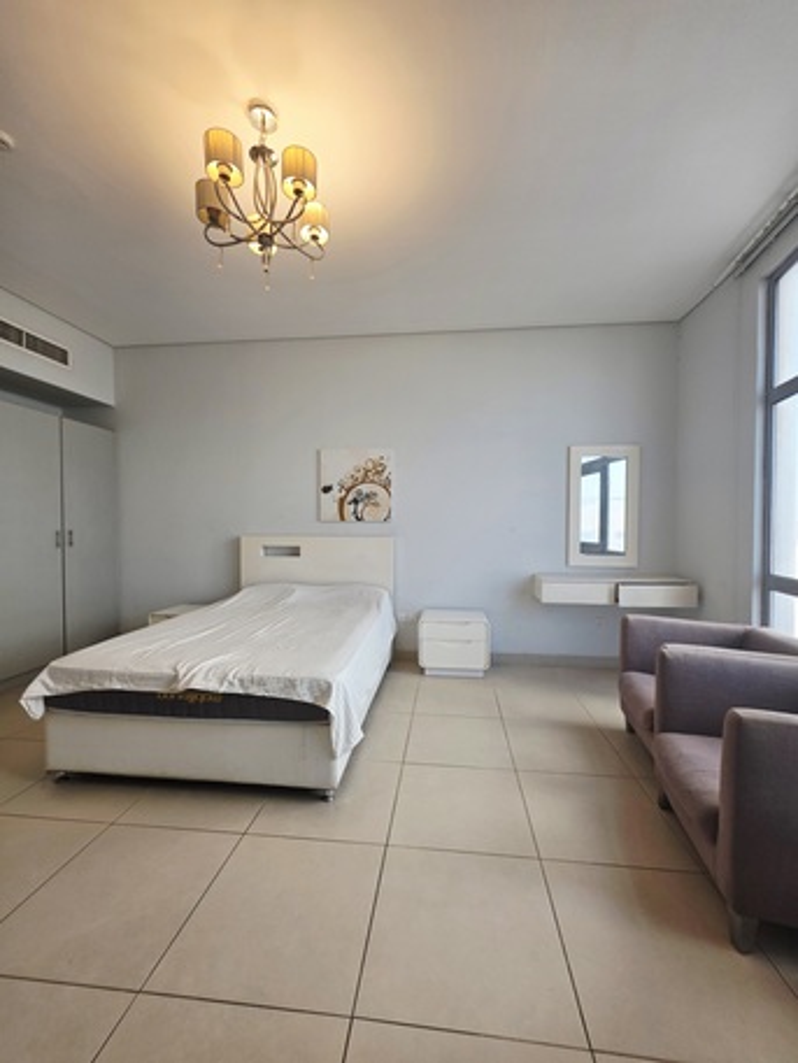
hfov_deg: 89.9
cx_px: 399
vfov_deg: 106.2
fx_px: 399
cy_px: 532
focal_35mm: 13
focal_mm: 2.2
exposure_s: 1/101
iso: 50
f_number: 1.9
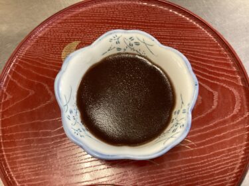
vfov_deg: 45.4
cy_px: 93
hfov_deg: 58.4
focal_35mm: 31
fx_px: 223
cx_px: 124
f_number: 2.4
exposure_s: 1/40
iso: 320
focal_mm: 3.3
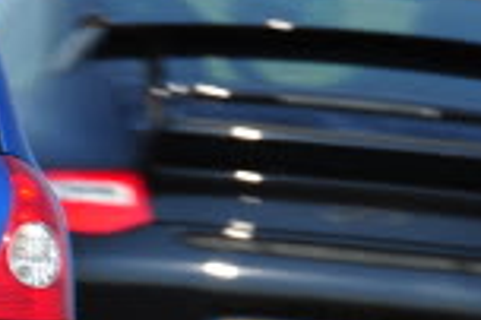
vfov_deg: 0.4
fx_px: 42255
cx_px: -547
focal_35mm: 3166
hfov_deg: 0.7
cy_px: 440
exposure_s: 1/250
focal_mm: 600
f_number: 7.1
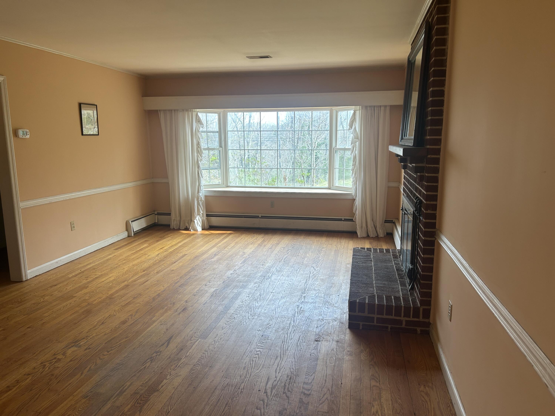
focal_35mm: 26
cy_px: 208
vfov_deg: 53.1
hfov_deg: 67.3
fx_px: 417
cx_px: 278
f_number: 1.5
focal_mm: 5.7
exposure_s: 1/120
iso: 50
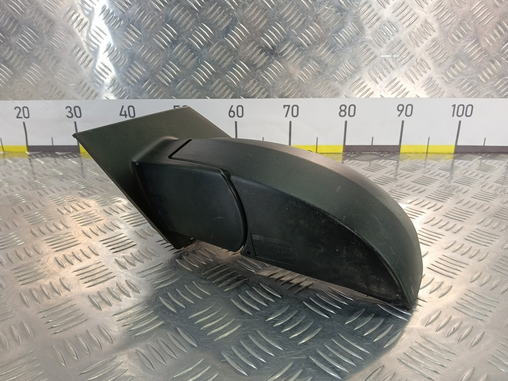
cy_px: 190
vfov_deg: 58.9
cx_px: 254
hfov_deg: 73.9
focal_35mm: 23
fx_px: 338
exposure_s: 1/100
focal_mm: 4.11
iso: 128
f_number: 1.6
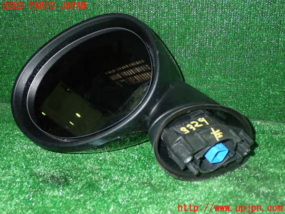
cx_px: 142
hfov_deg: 40.4
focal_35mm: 47
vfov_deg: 30.9
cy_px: 107
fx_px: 387
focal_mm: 8.4
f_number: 9
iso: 800
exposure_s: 1/50
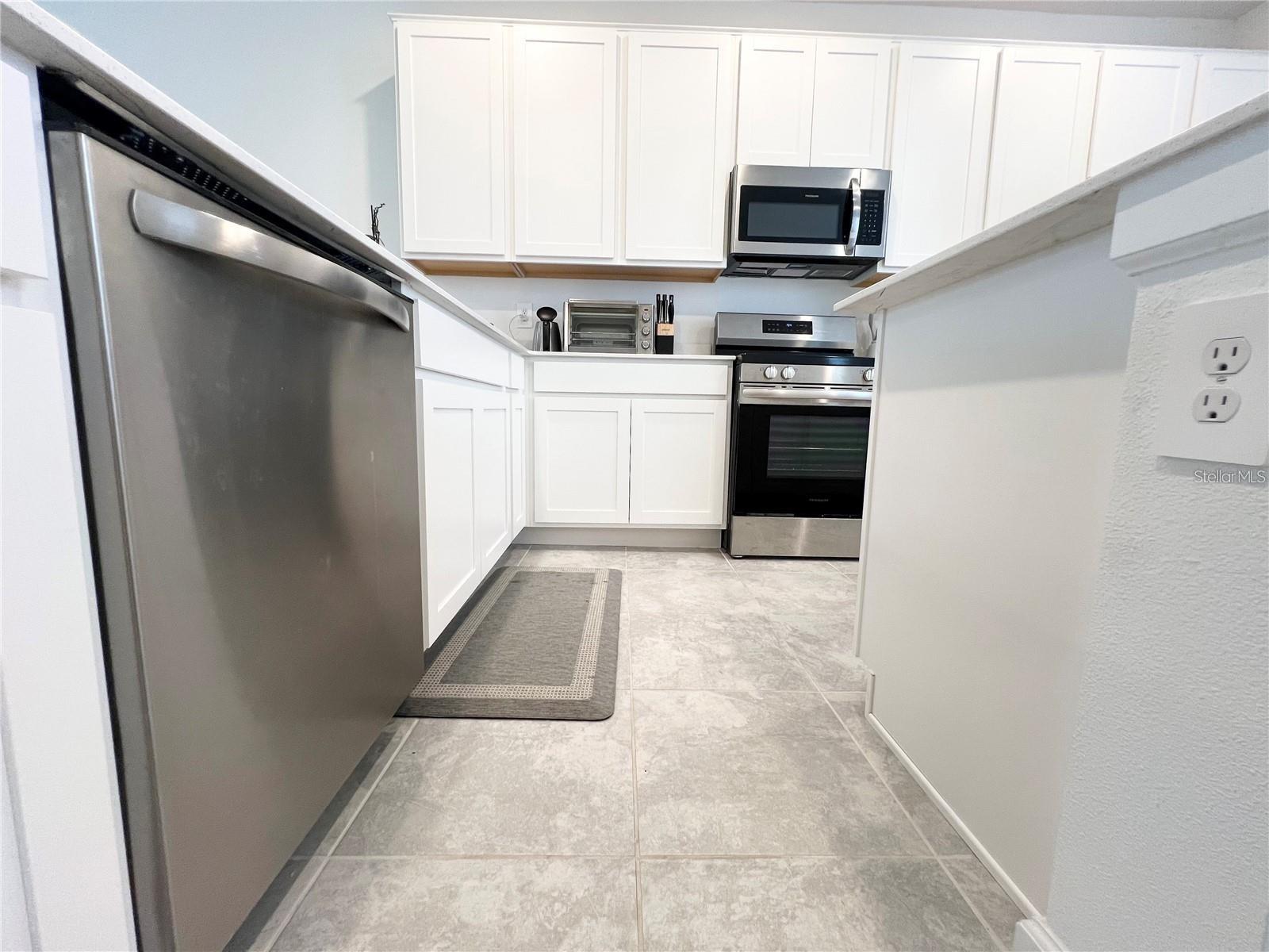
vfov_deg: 89.9
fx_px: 477
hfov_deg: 106.2
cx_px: 634
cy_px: 476
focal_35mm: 13
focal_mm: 1.57
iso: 125
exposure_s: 1/60
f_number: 1.8
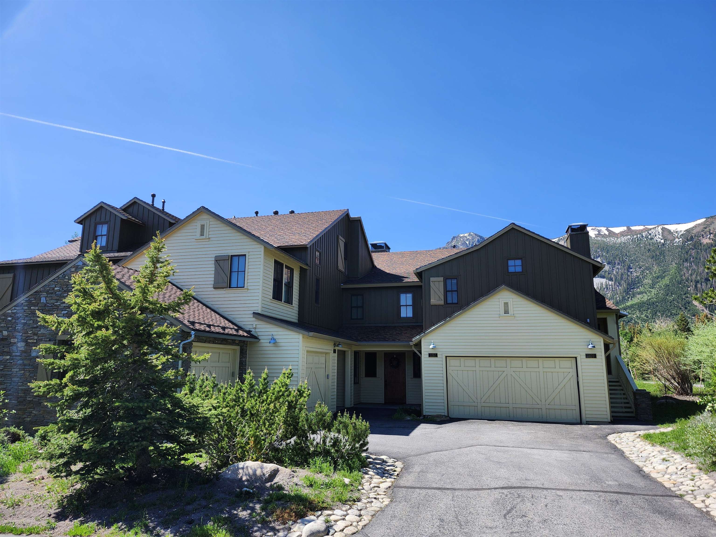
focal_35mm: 23
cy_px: 268
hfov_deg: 73.9
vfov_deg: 58.9
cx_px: 358
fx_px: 476
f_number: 1.8
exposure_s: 1/947
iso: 25
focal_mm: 5.54
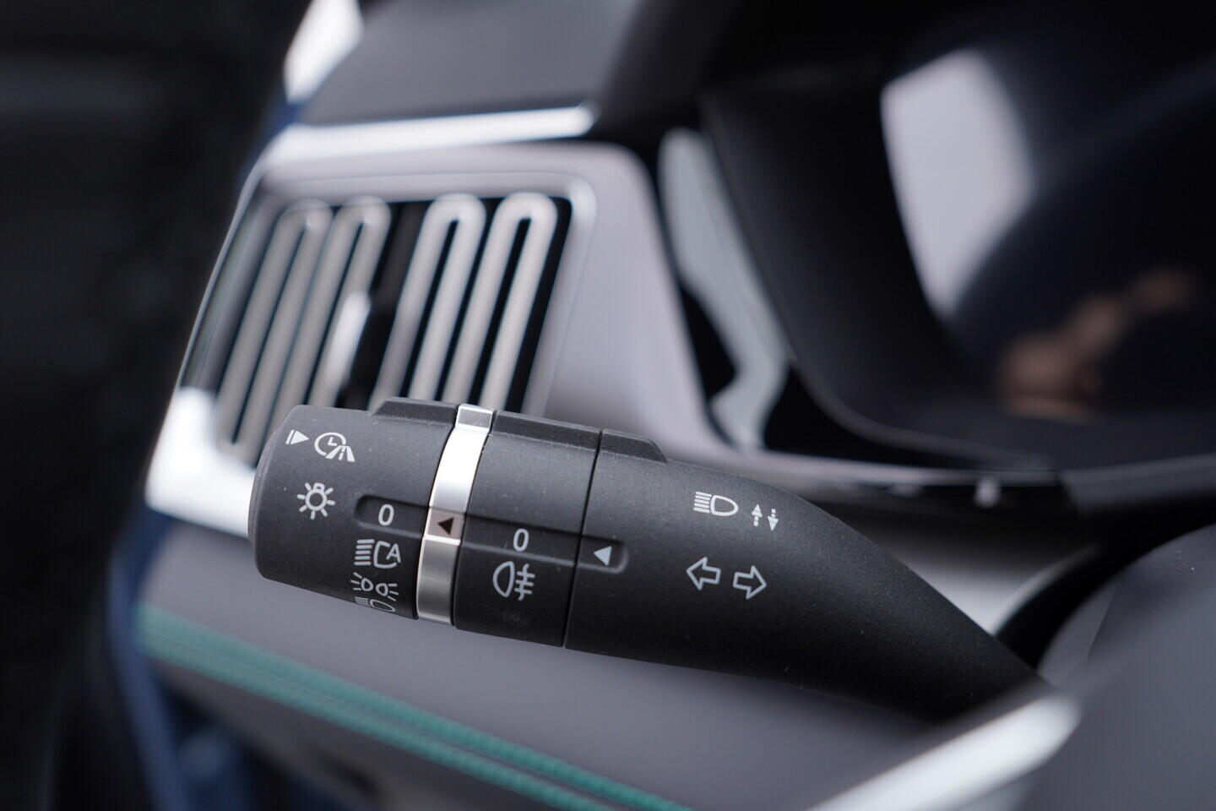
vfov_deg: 36.9
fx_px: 1216
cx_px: 608
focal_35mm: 36
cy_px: 406
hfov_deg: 53.1
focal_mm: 24
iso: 125
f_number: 3.2
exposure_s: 1/50
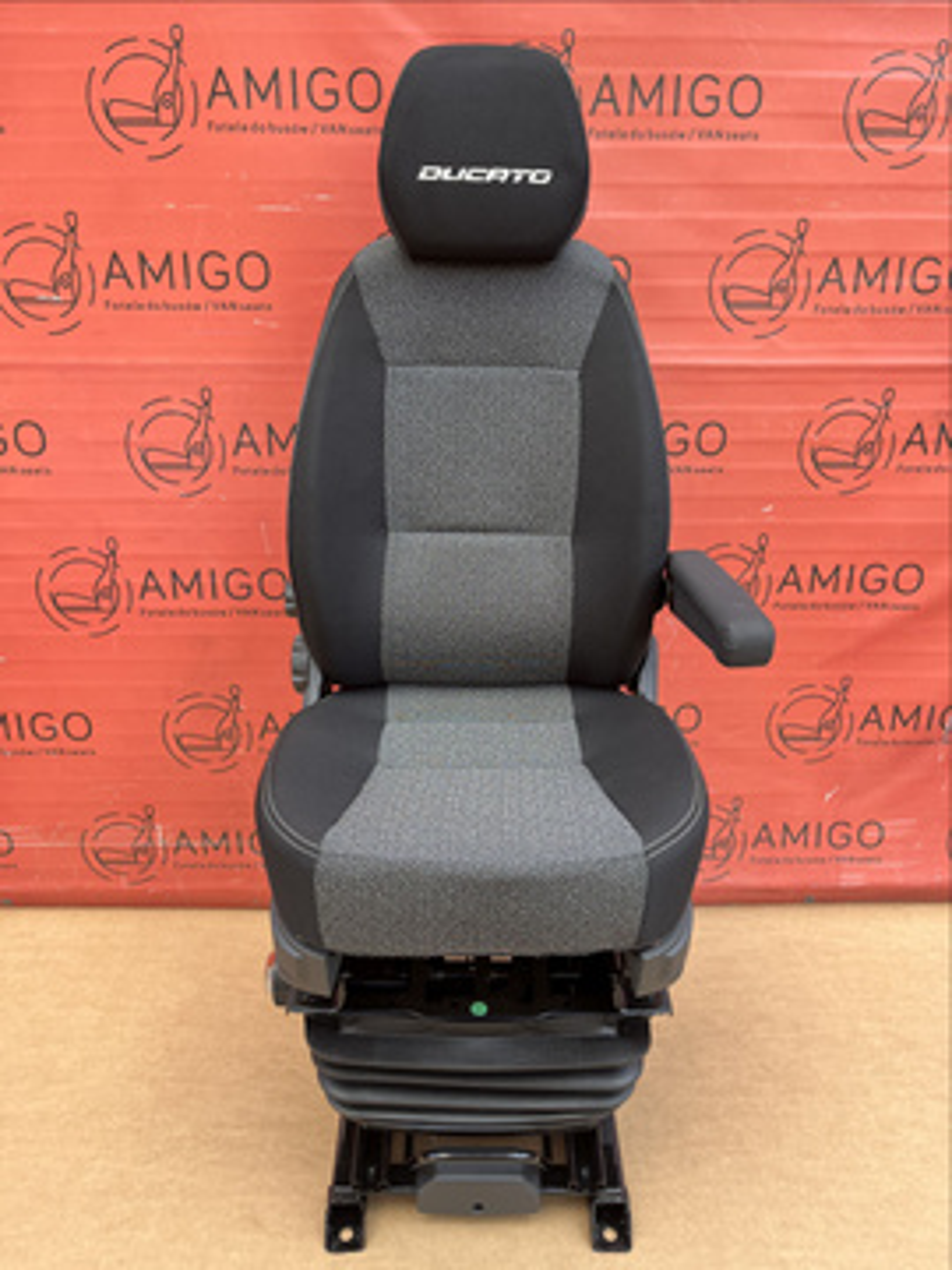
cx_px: 476
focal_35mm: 26
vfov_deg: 67.3
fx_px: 953
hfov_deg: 53.1
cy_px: 635
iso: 50
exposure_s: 1/122
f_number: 1.6
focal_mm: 5.1
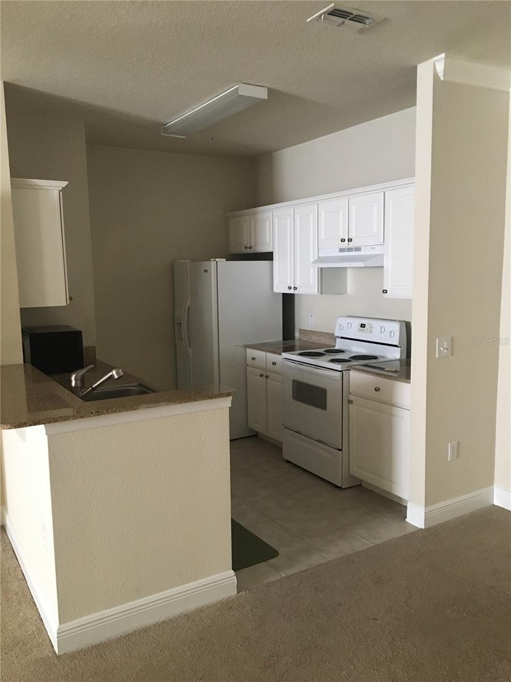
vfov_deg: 61.7
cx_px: 256
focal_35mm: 29
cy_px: 341
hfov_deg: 48.2
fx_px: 571
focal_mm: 4.15
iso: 200
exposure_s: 1/20
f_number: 2.2
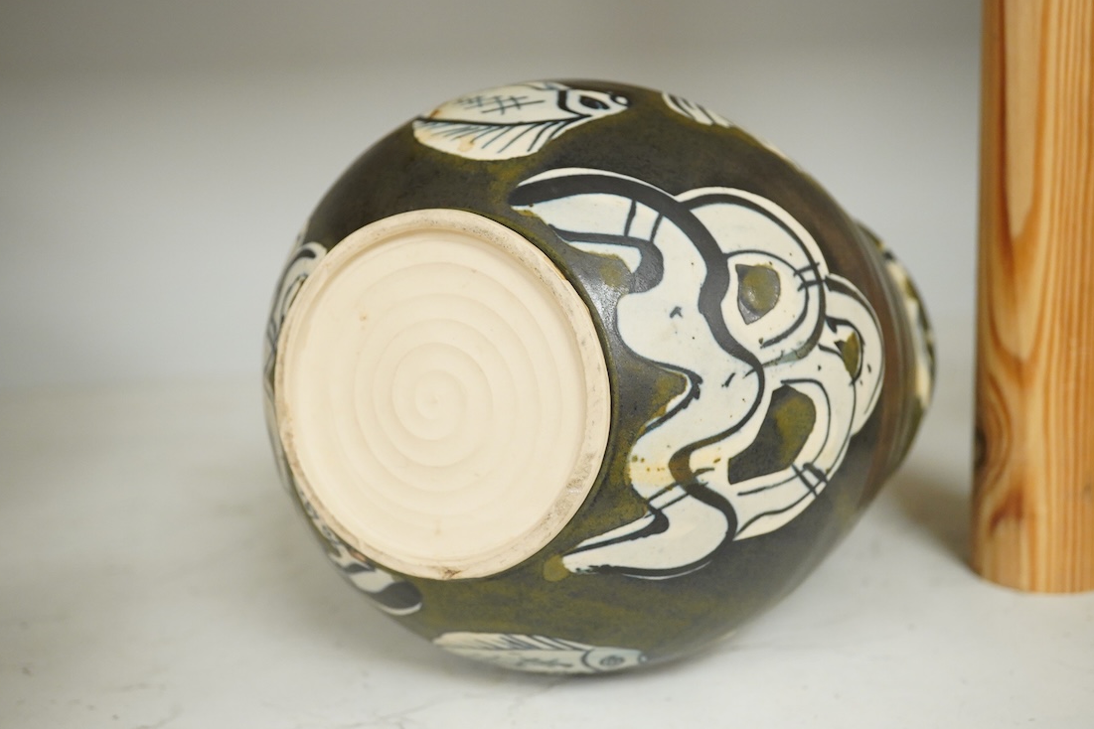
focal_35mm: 46
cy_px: 363
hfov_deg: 42.7
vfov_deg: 29.2
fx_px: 1398
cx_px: 544
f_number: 7.1
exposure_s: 1/160
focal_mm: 30
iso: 2500
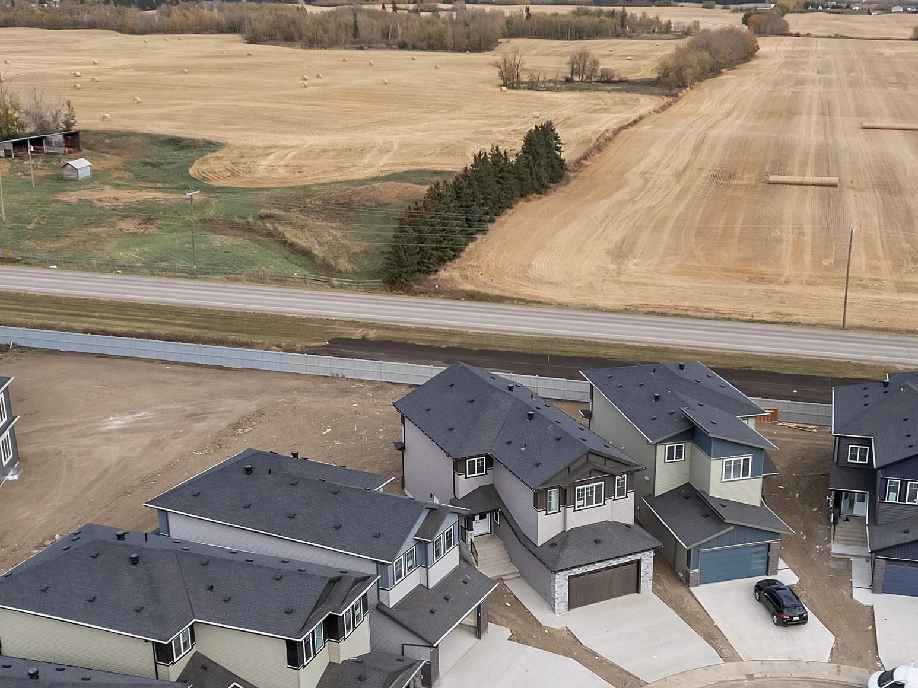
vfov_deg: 34.3
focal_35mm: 42
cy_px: 380
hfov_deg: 44.5
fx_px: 1114
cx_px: 564
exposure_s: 1/2000
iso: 150
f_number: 2.4
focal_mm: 8.38
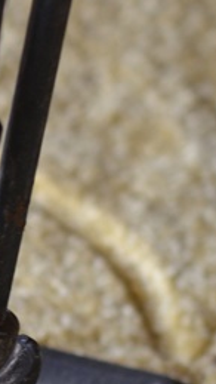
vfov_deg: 8.9
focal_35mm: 243
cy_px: 293
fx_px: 2470
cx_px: -135
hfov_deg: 5.0
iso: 400
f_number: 2.8
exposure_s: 1/60
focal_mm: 40
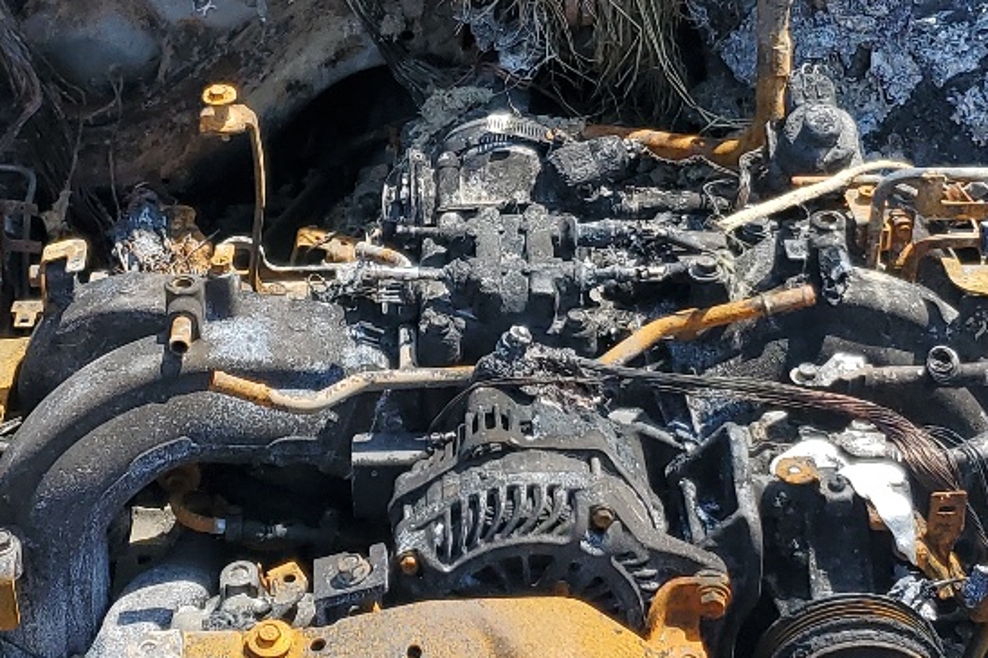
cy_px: 211
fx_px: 2167
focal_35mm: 79
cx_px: 474
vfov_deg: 17.2
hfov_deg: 25.7
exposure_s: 1/1429
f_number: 1.5
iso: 50
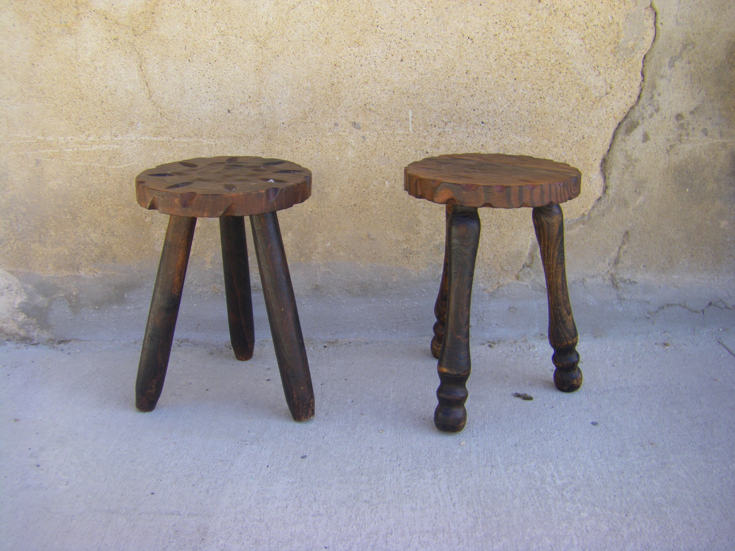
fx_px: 807
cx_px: 368
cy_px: 276
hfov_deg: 49.0
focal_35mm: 38
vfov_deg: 37.7
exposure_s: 1/160
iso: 64
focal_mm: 6.3
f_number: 3.5
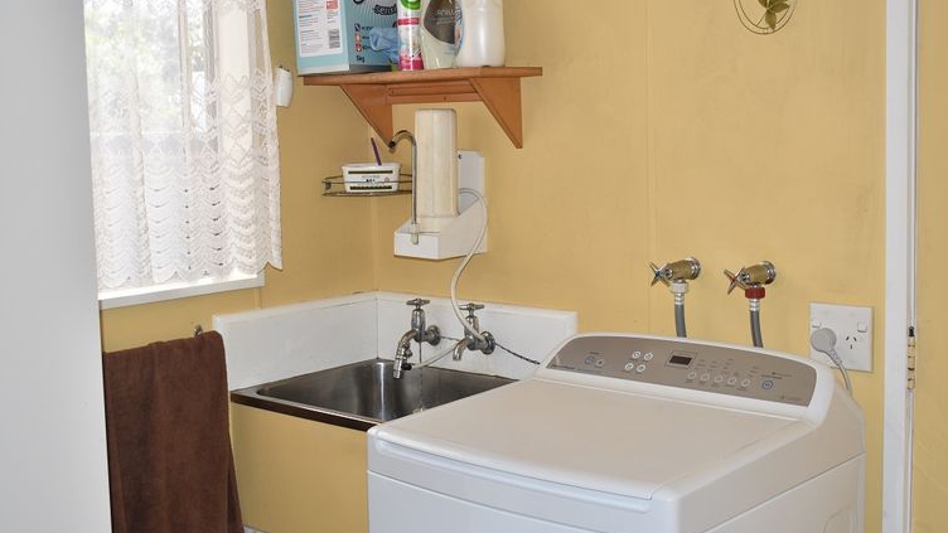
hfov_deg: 44.1
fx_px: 1170
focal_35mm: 47
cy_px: 248
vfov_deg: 25.7
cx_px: 473
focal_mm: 29
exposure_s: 1/125
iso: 400
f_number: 5.6
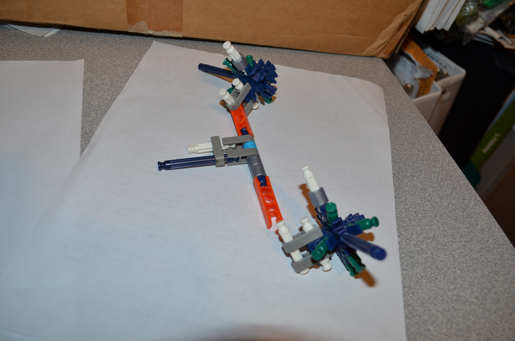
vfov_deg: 43.4
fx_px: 428
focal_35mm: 30
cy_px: 170
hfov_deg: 62.0
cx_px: 258
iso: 200
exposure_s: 1/30
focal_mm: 20
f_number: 5.6
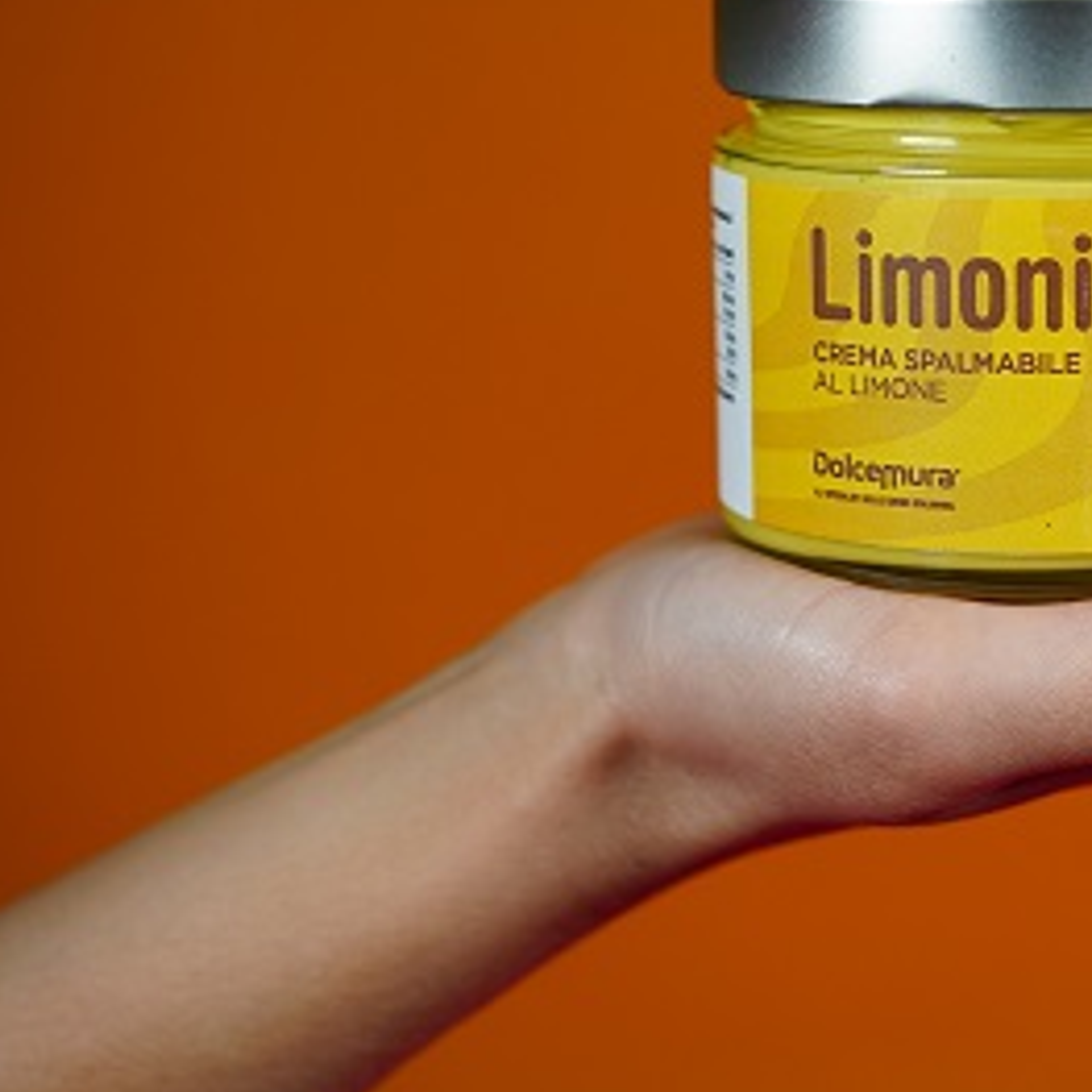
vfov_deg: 17.2
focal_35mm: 101
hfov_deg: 17.0
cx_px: 1009
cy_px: 374
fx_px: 3605
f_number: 2.5
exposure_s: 1/1000
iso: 200
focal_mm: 35
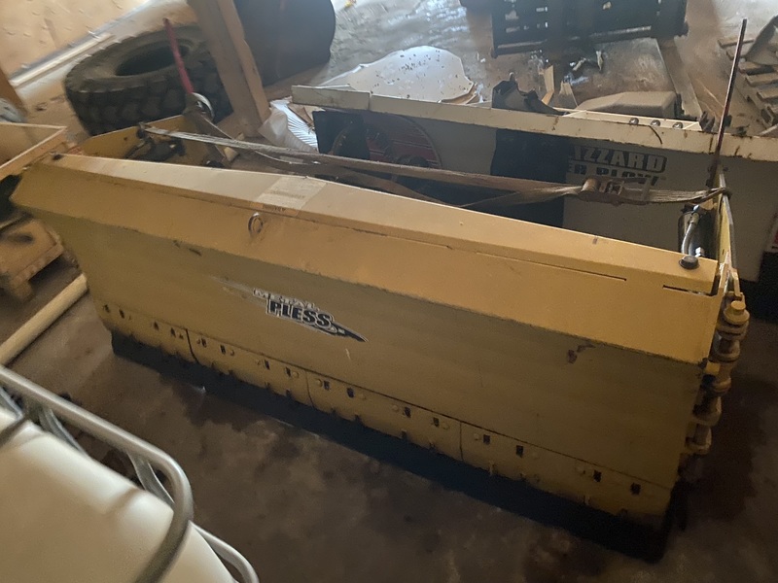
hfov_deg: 67.3
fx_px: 584
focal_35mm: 26
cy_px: 292
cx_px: 389
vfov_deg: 53.1
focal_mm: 4.25
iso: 500
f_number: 1.8
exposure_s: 1/11
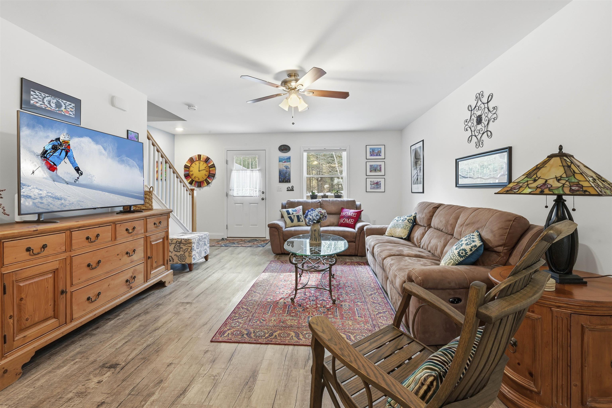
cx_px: 306
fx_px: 238
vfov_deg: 81.2
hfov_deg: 104.3
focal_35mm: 14
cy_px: 204
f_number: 14
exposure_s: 1/100
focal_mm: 14
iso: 400
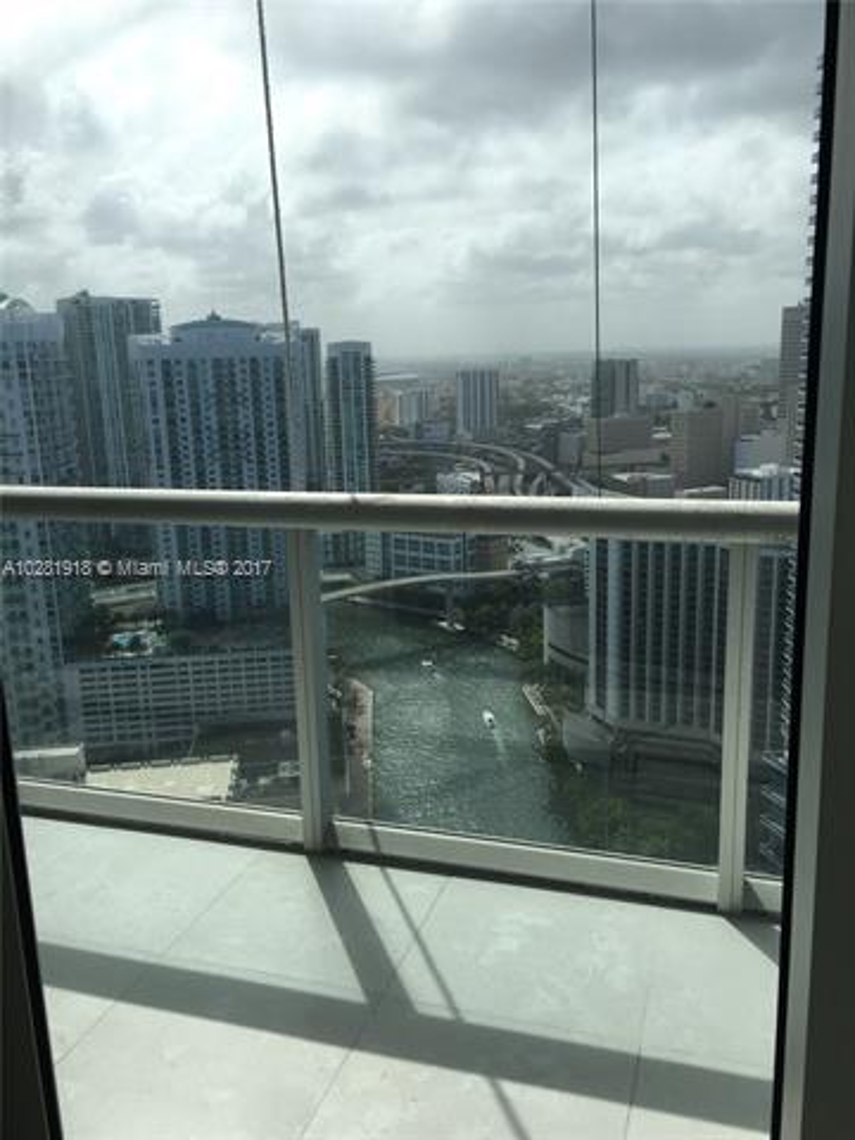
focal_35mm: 29
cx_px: 428
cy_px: 570
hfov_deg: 48.2
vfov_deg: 61.7
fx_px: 955
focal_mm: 4.15
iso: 25
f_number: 2.2
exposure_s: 1/836
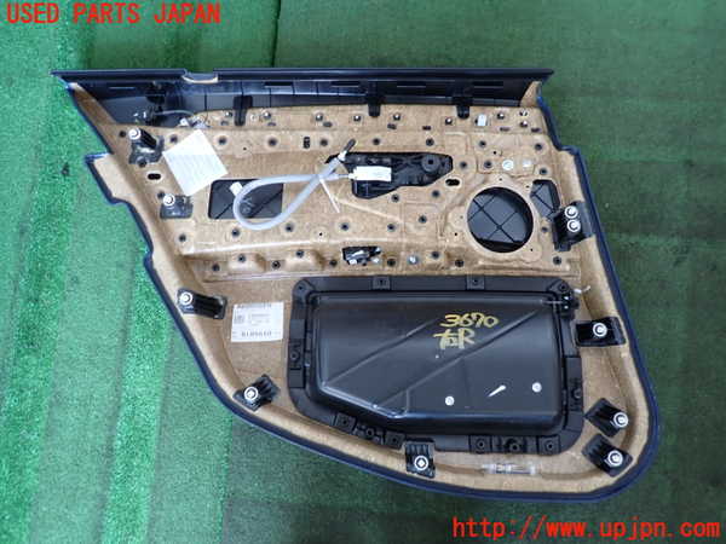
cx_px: 363
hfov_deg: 69.4
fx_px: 524
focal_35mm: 25
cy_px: 272
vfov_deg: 54.9
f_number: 2
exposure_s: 1/30
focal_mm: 4.5
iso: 200
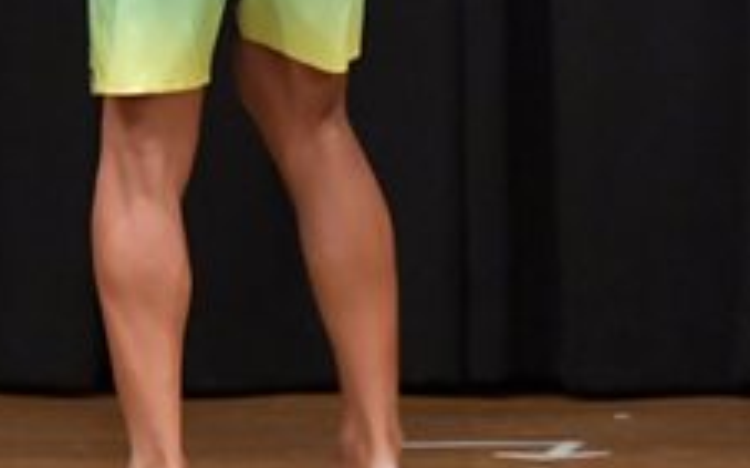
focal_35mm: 758
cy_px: -186
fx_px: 15486
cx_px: 254
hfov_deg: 2.8
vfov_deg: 1.7
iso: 6400
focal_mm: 145
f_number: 5.6
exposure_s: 1/400
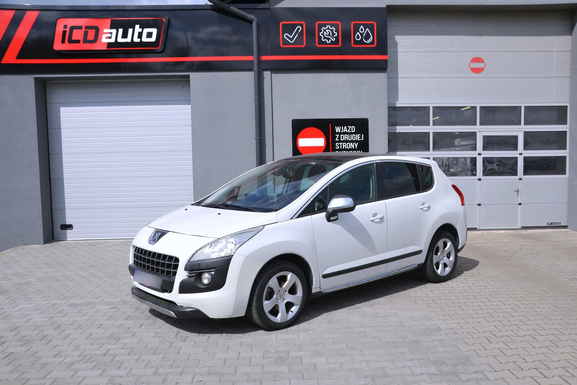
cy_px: 192
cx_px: 288
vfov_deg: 40.0
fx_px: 529
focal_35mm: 33
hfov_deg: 57.2
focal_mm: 22
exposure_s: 1/320
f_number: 9
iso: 100
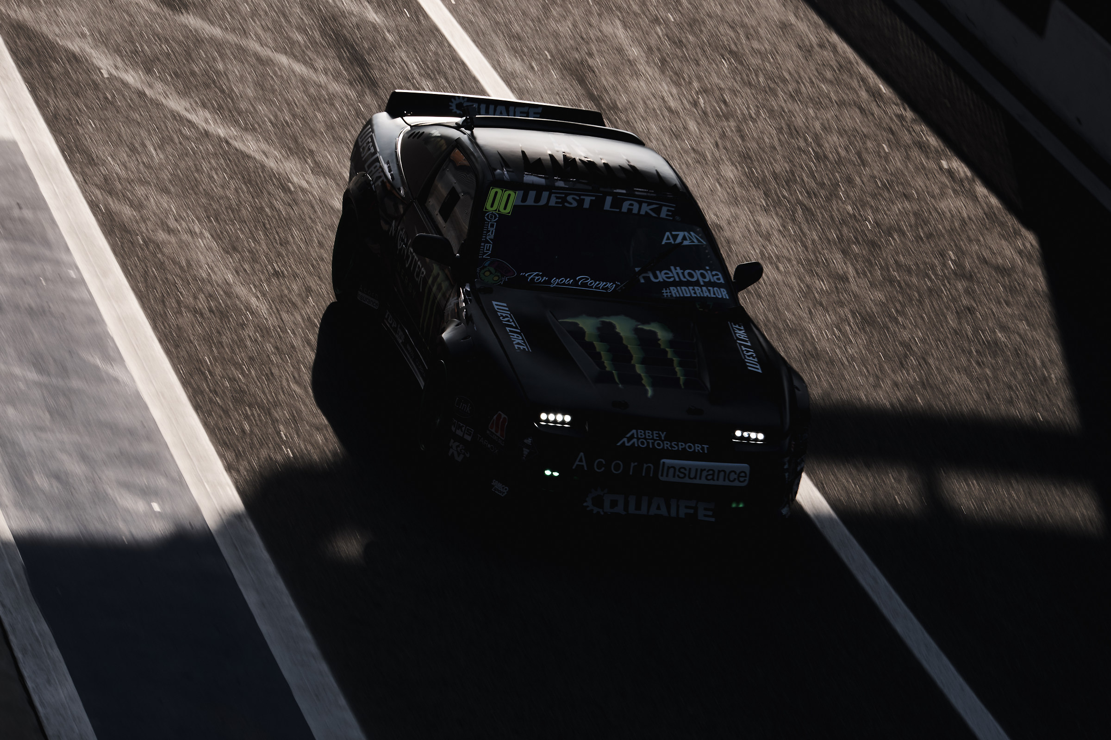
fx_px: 5369
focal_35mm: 174
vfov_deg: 7.9
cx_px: 556
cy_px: 370
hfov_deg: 11.8
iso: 200
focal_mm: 115.9
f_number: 14
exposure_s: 1/170
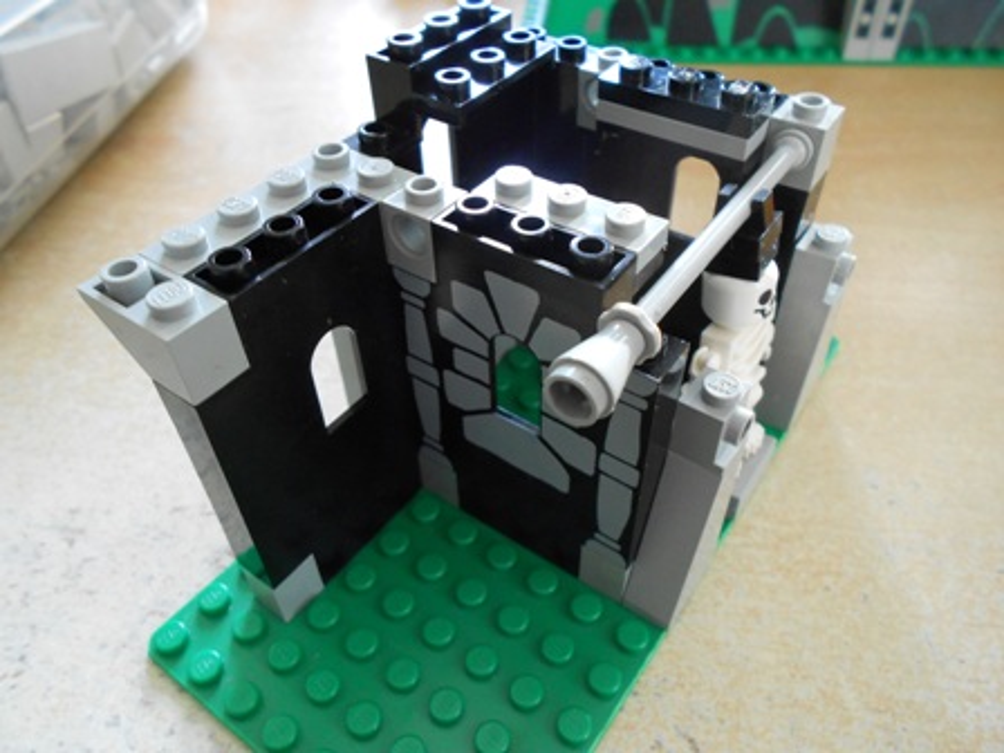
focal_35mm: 26
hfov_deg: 67.3
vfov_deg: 53.1
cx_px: 502
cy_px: 376
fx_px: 754
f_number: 3.2
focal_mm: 4.6
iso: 250
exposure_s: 1/30
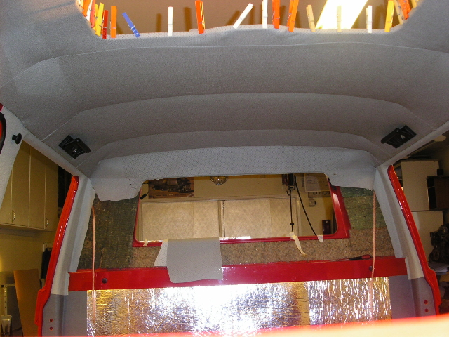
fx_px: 493
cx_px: 224
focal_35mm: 38
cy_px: 168
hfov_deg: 49.0
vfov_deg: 37.7
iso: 200
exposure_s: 1/45
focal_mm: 7.8
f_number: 2.8
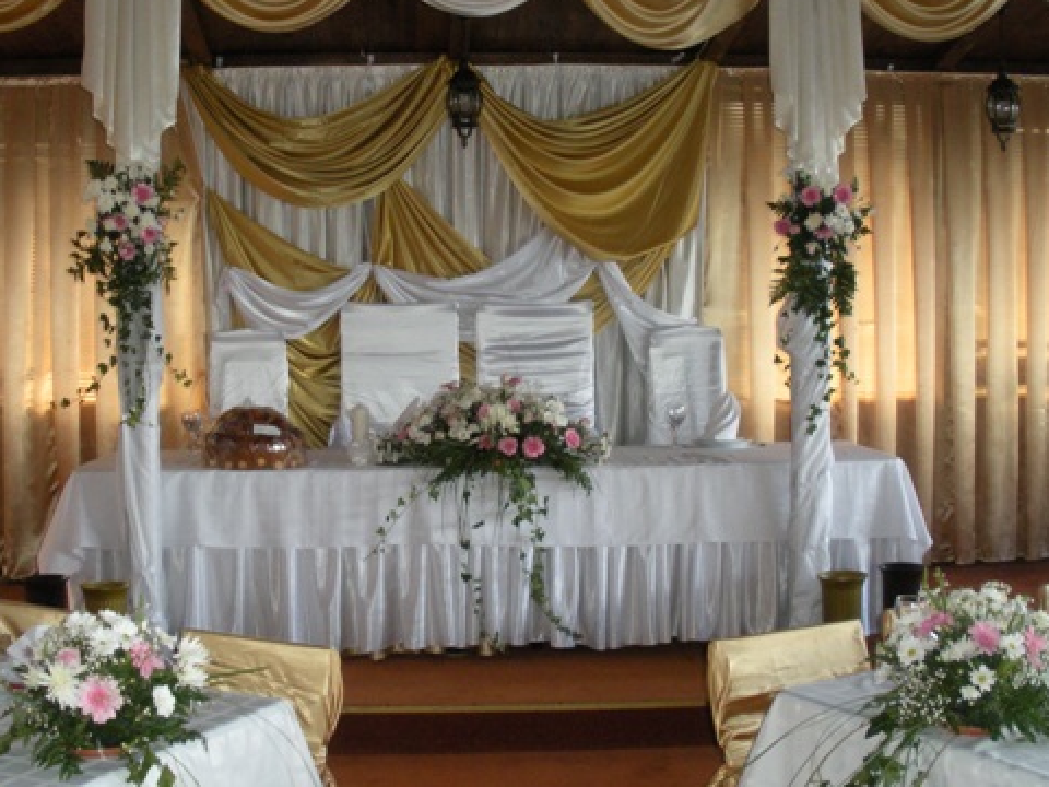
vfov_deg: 30.2
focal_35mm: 48
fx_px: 1455
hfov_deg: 39.6
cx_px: 503
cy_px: 474
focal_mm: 6.3
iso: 262
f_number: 3.5
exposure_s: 1/43.1
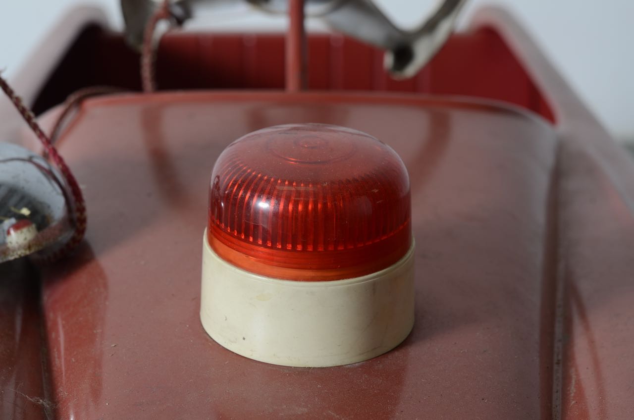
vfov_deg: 15.1
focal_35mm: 90
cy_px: 210
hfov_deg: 22.7
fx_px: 1582
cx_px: 317
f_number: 8
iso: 100
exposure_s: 1/125
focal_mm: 60
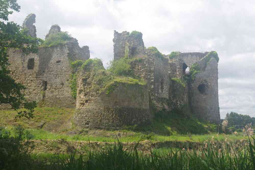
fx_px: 478
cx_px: 128
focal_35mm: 68
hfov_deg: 29.9
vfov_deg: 20.2
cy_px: 85
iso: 200
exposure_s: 1/80
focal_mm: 45
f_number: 10
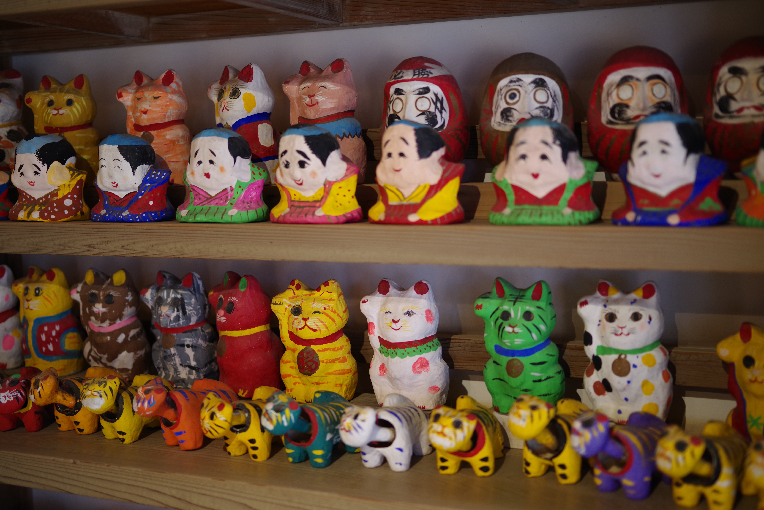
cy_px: 255
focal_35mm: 50
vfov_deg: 27.0
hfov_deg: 39.6
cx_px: 382
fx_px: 1061
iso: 400
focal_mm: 50
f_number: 1.4
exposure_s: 1/60
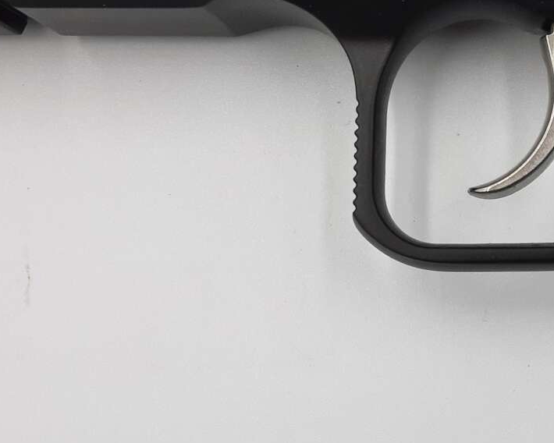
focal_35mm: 88
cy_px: 260
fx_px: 1443
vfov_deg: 17.5
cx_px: 589
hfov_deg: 20.8
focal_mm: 4.6
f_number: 2
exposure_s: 1/135
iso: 40
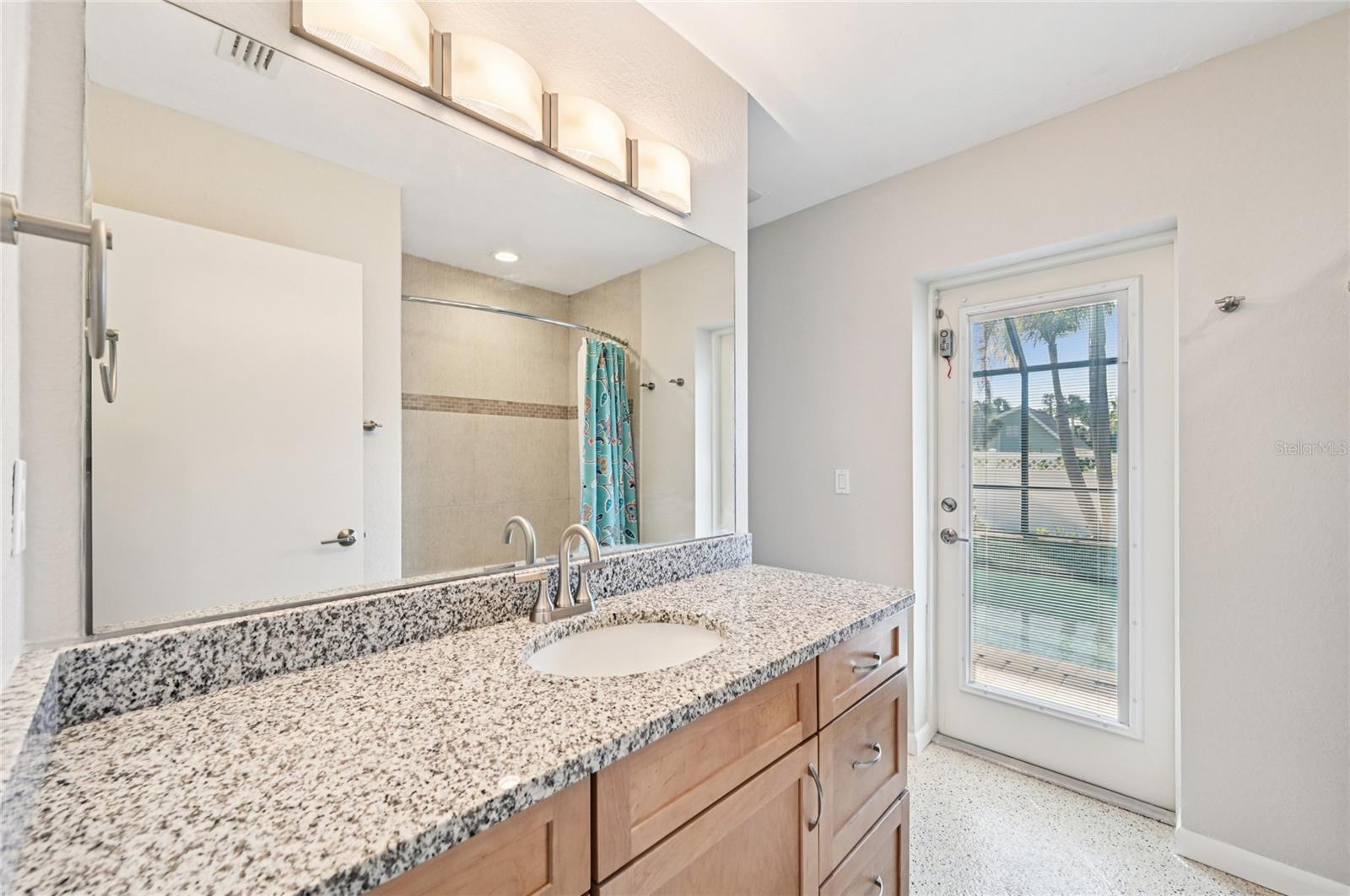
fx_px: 524
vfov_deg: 81.1
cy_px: 448
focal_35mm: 14
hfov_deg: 104.3
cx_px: 675
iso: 400
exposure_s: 1/80
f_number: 8
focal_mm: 14
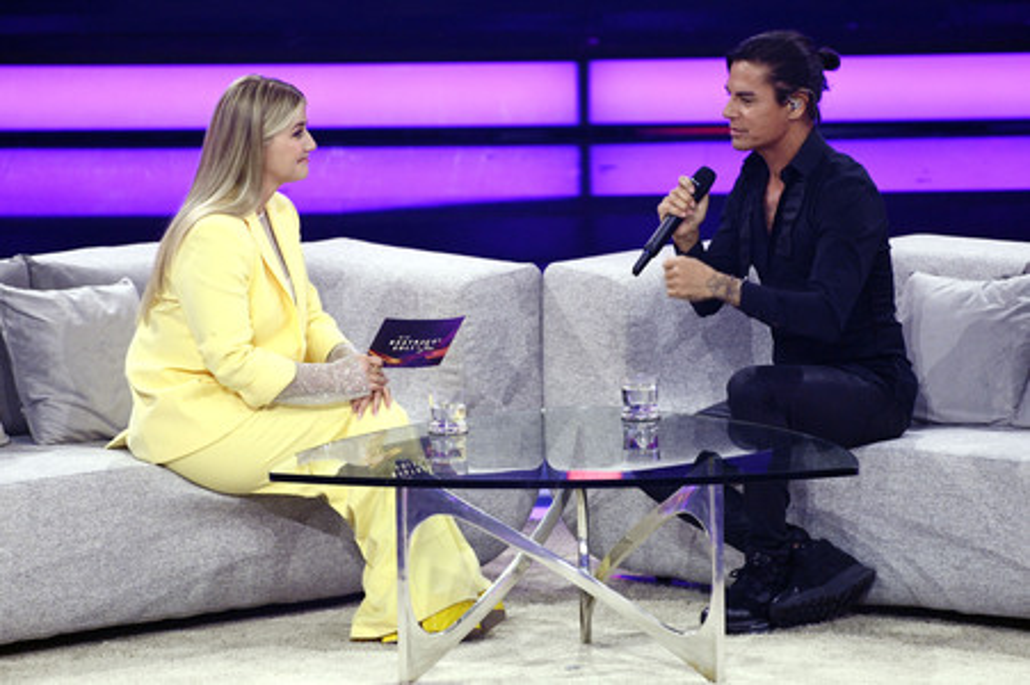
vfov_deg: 3.1
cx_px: 515
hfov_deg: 4.7
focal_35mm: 440
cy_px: 342
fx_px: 12579
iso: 4000
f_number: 5.6
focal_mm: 440
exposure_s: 1/250
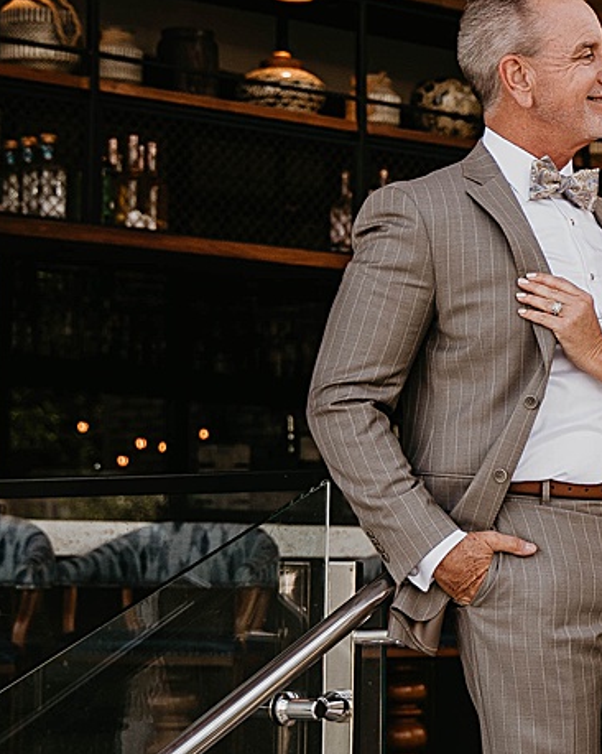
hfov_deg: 11.3
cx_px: 1035
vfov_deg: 15.0
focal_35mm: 128
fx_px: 2853
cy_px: 343
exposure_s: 1/500
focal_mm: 39
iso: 100
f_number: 2.8
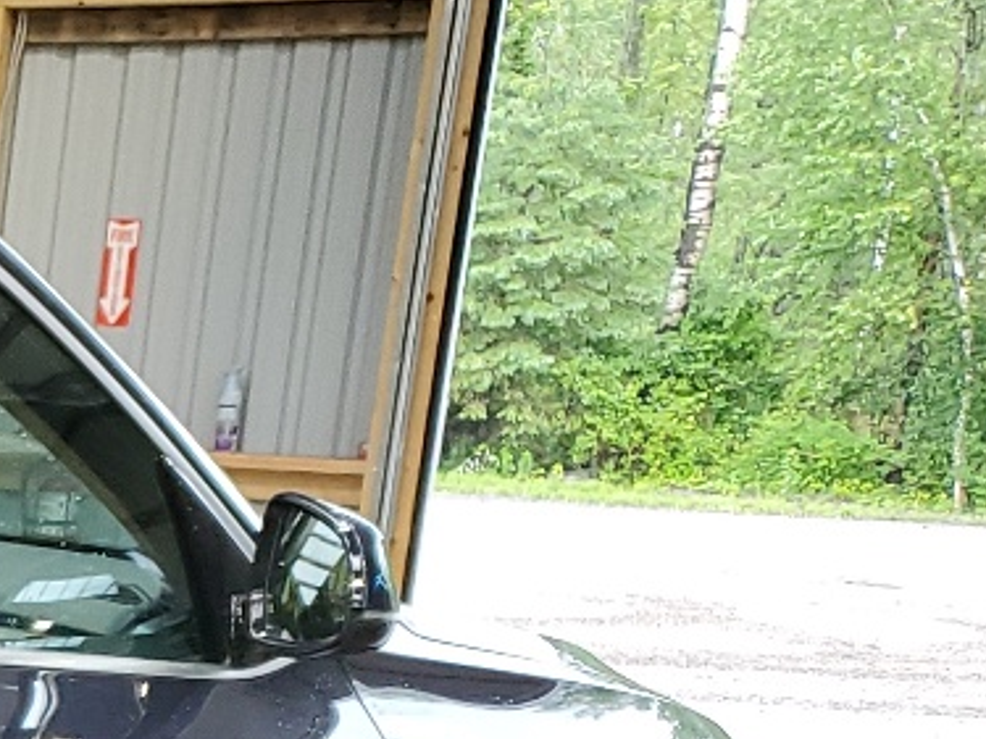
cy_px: 1126
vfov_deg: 12.6
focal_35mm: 111
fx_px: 3161
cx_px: -1070
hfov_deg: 14.3
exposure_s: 1/60.2
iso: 88
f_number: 1.5
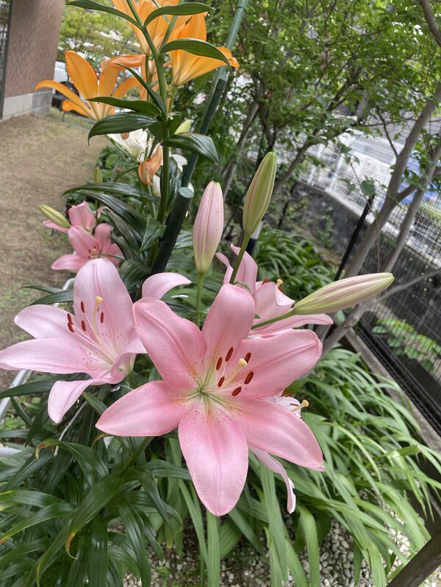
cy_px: 294
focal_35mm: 26
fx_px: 442
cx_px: 220
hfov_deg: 53.1
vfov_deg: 67.3
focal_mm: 4.2
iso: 32
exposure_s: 1/219
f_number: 1.6
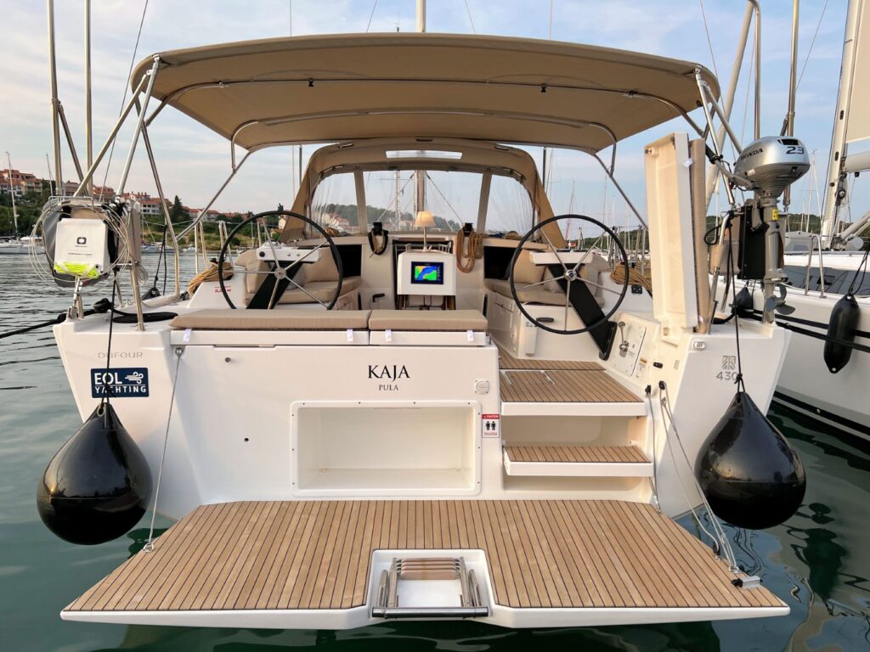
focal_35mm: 26
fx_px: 653
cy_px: 326
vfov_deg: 53.1
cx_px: 435
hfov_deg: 67.3
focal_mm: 5.7
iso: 50
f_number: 1.5
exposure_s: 1/791
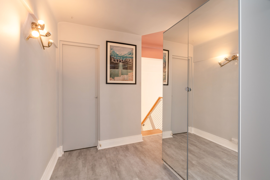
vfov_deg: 73.7
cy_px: 90
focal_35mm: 16
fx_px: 120
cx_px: 135
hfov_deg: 96.7
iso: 320
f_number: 8
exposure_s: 1/20
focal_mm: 16
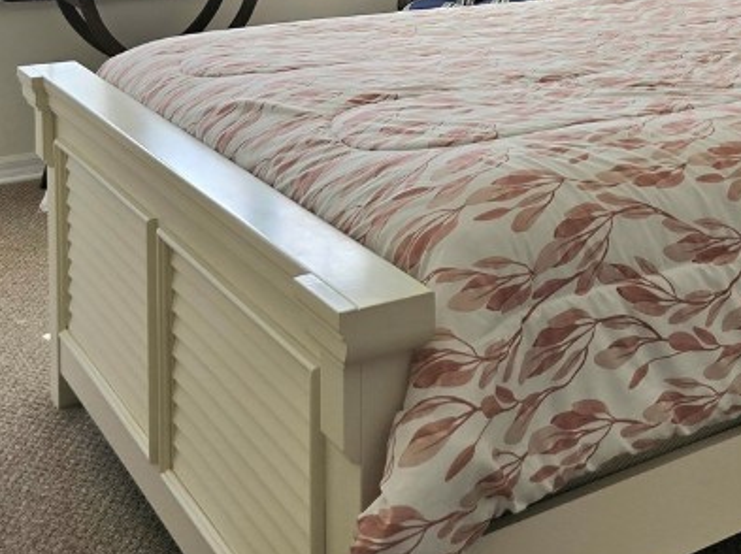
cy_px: -119
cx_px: 798
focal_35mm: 60
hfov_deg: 29.3
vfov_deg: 22.4
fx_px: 1283
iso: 12
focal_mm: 6.3
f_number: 1.7
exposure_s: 1/222
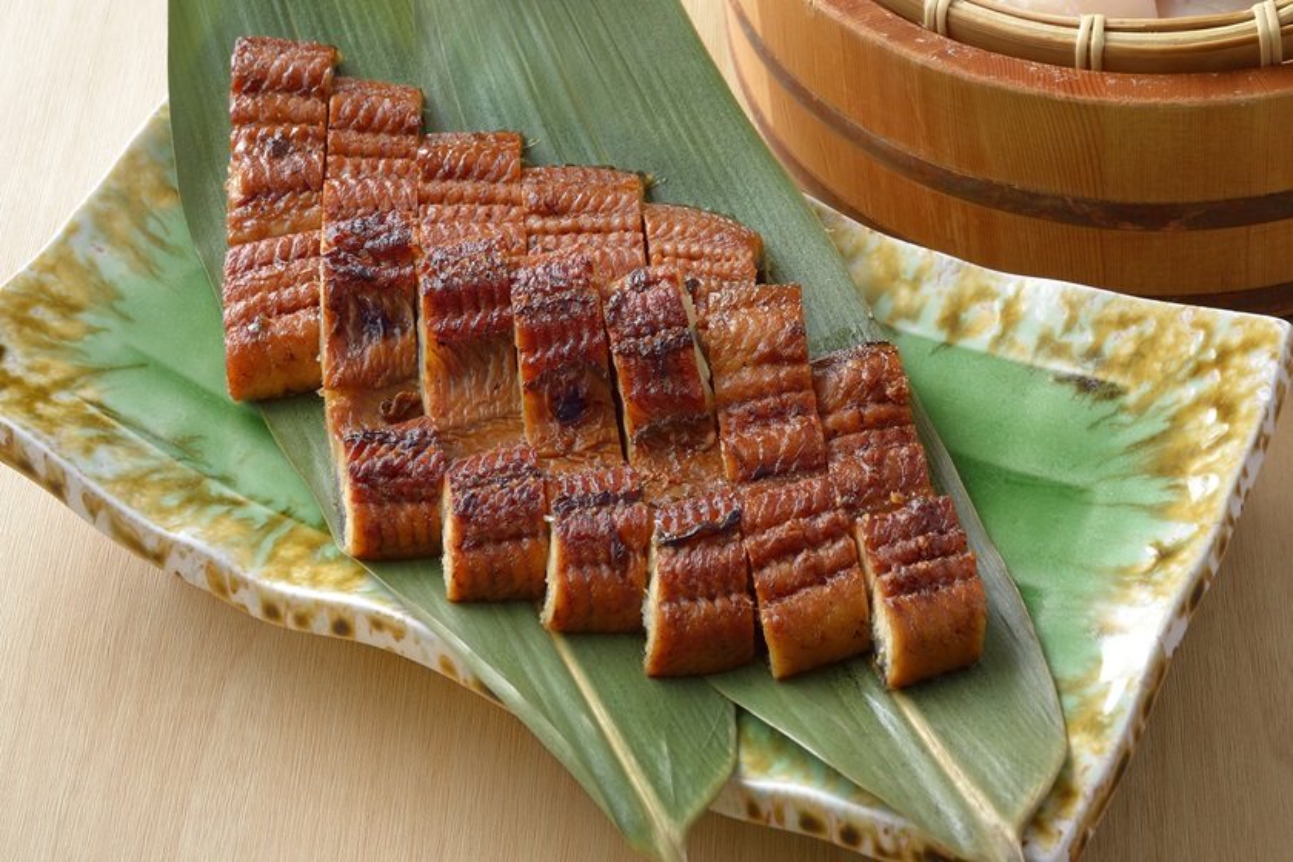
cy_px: 431
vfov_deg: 19.5
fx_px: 2514
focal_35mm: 70
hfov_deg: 28.8
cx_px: 646
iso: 200
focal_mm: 70
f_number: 16
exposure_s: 1/100
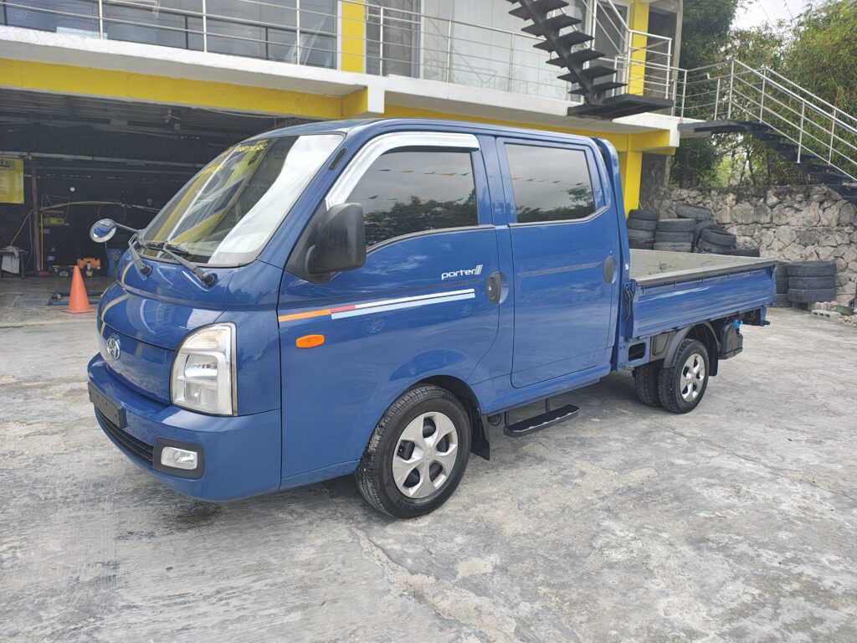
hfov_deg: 69.4
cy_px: 322
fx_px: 619
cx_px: 428
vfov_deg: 54.9
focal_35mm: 25
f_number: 1.4
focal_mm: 5.89
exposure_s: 1/354
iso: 100
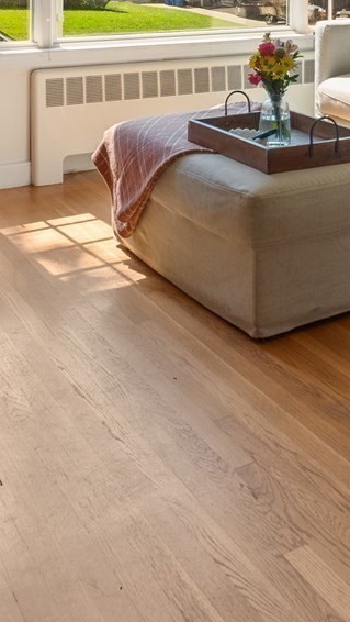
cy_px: -35
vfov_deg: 34.6
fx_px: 873
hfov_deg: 22.3
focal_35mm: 53
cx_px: 297
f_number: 8
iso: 100
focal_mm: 14
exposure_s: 1/5
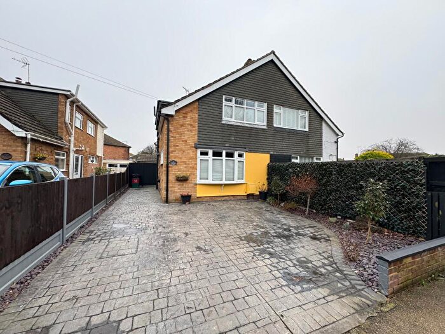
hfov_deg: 102.1
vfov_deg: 85.7
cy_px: 167
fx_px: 180
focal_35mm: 14
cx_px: 222
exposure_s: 1/205
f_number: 2.2
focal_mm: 2.22
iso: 40
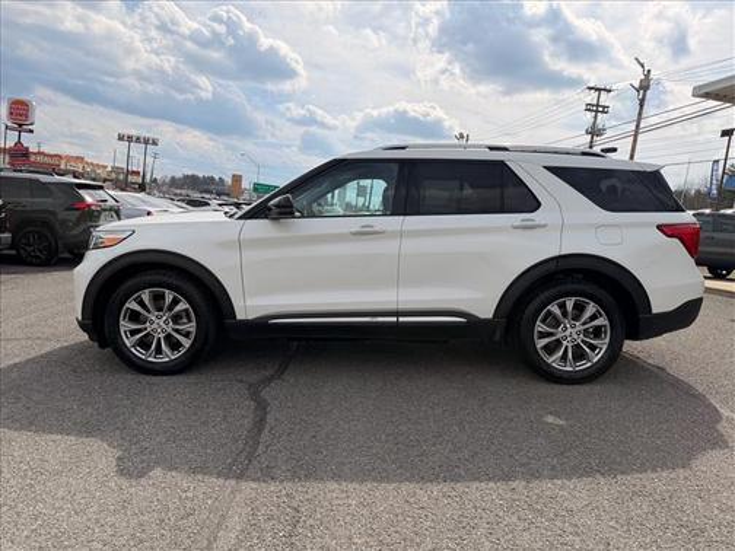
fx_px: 510
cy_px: 276
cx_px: 368
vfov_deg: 56.8
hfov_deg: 71.6
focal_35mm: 24
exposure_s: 1/8130
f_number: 1.78
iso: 80
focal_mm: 6.76
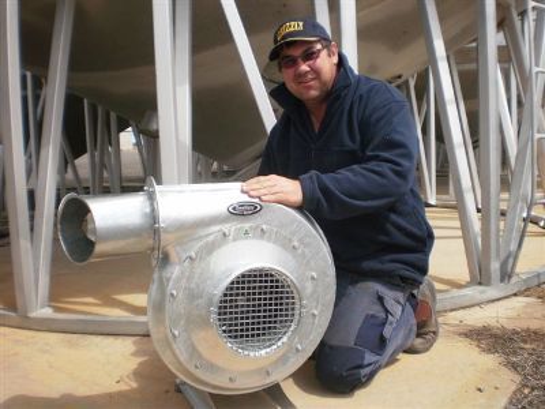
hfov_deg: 51.4
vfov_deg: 39.7
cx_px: 272
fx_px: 567
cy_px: 204
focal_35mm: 36
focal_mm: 6.3
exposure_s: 1/800
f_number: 3.1
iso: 100
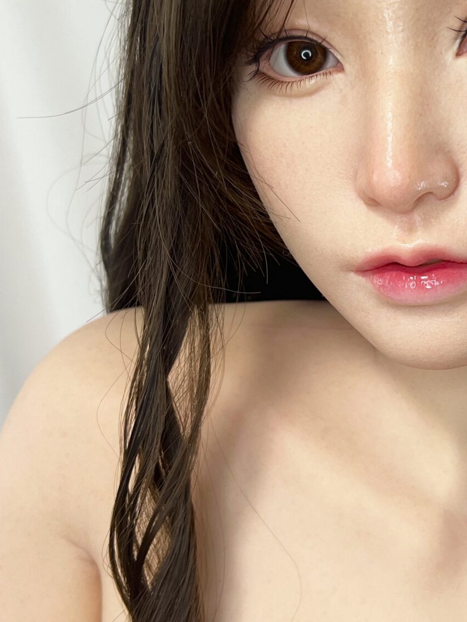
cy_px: 279
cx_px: 404
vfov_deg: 32.7
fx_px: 1061
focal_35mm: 59
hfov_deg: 24.2
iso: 125
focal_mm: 5.7
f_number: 1.5
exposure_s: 1/116
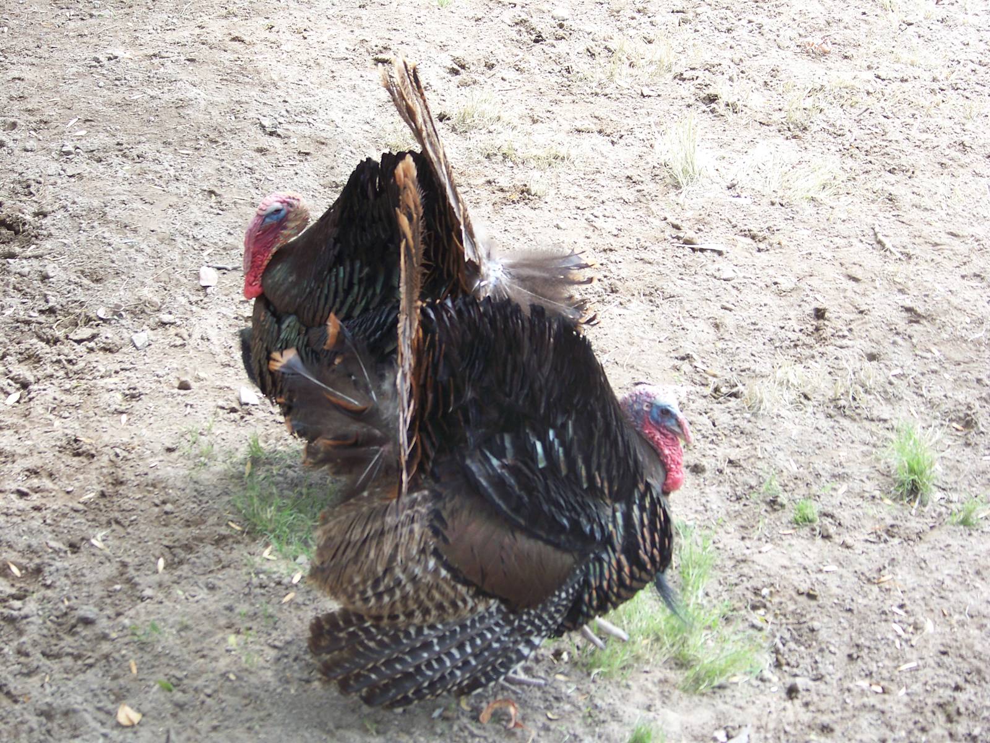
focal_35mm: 106
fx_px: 3032
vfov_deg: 14.0
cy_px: 372
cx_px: 495
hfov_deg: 18.5
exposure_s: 1/50
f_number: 3.2
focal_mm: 17.6
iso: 64
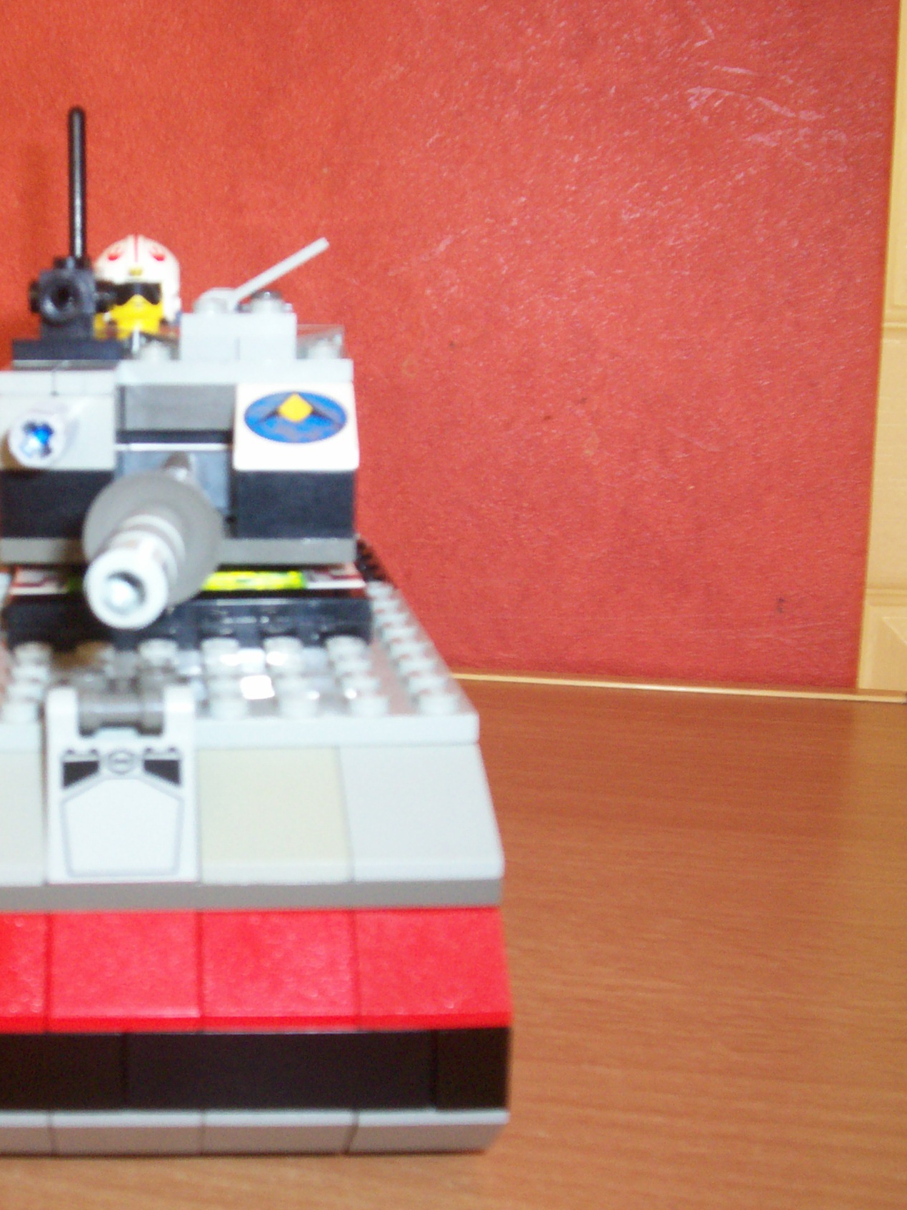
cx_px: 104
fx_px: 1712
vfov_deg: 38.9
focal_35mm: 49
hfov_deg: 28.6
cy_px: 615
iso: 140
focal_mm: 5.9
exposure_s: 1/64
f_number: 4.5
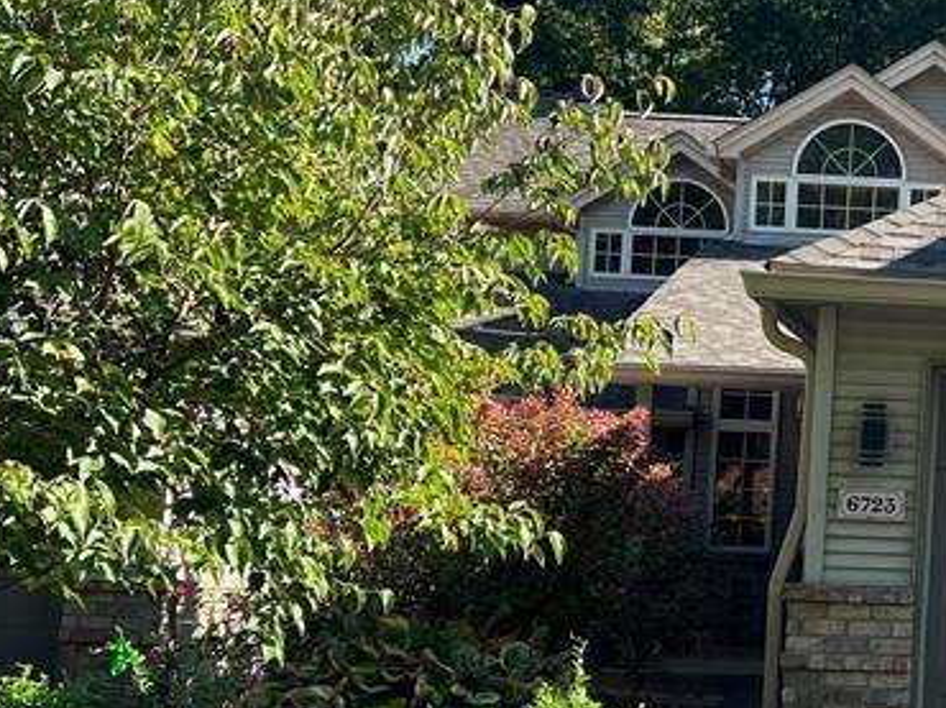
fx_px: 1966
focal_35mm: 72
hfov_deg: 24.9
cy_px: 350
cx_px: 1071
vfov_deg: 20.4
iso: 50
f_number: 1.5
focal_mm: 5.7
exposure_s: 1/887
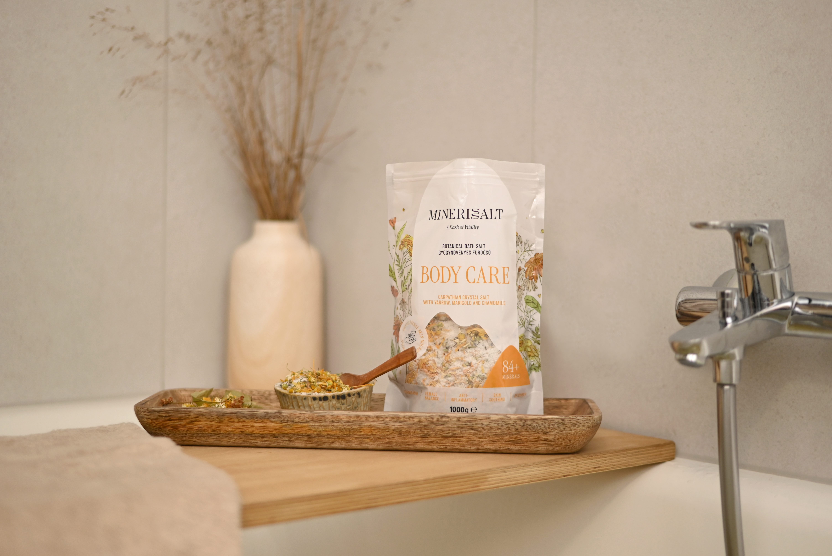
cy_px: 278
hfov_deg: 39.6
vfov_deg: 27.0
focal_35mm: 50
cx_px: 416
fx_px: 1156
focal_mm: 50
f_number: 1.8
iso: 640
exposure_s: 1/160
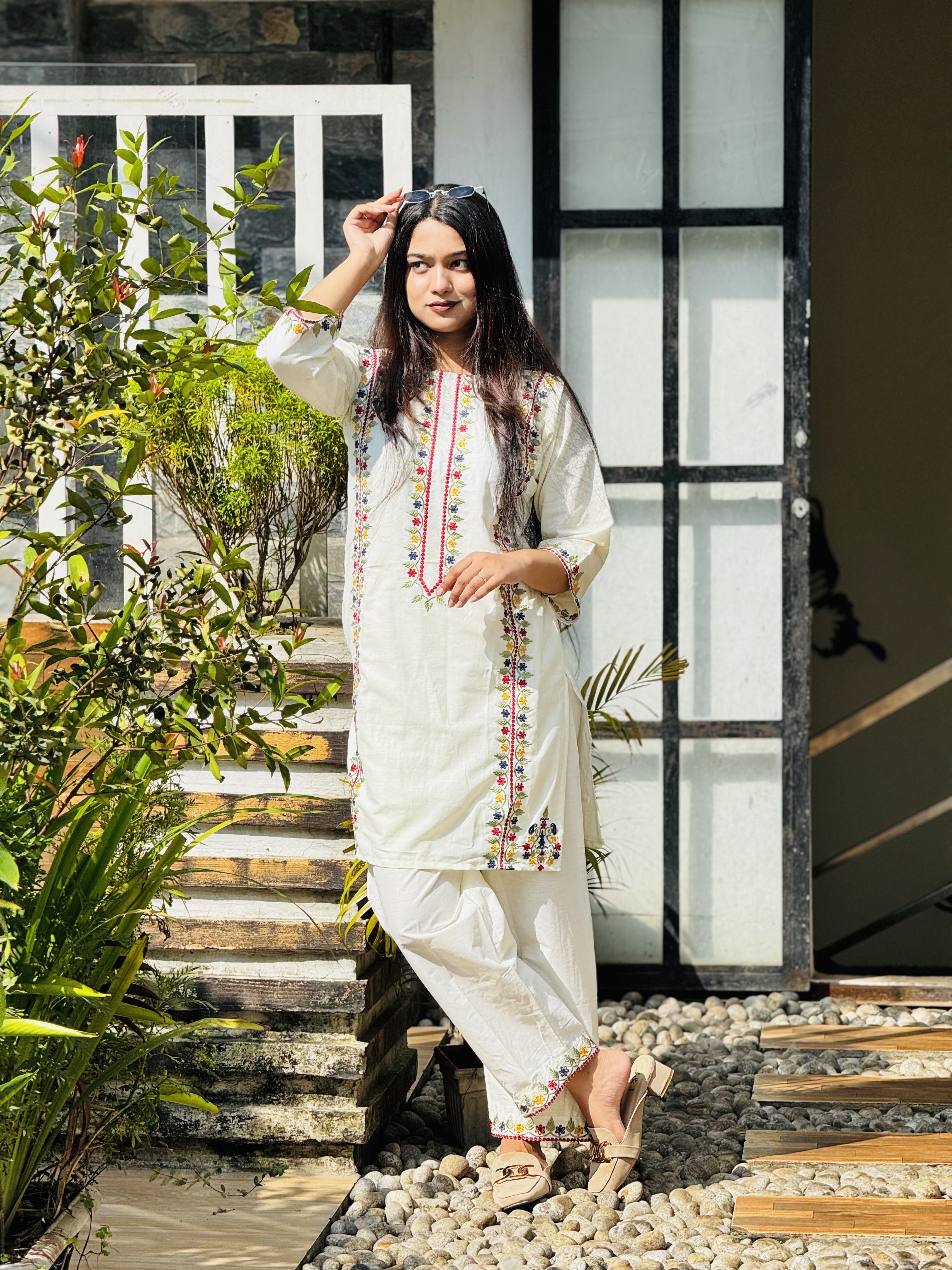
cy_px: 635
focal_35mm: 120
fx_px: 4400
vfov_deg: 16.4
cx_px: 476
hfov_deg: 12.3
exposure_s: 1/1546
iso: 50
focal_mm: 15.66
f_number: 2.8
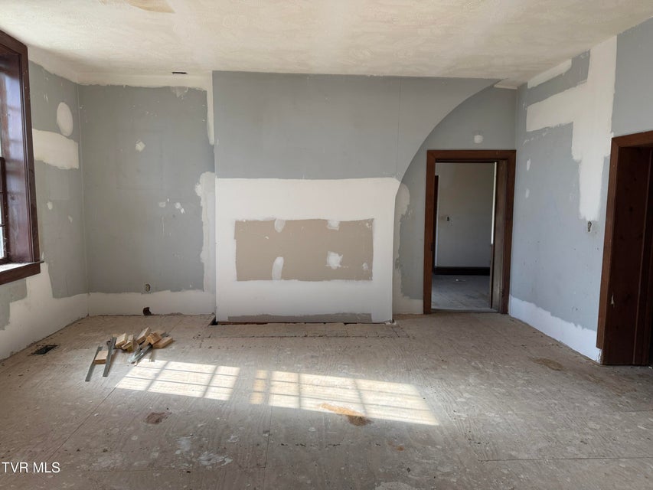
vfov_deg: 56.8
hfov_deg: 71.6
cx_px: 326
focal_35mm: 24
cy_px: 245
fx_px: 453
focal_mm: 6.76
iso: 100
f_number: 1.78
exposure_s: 1/358
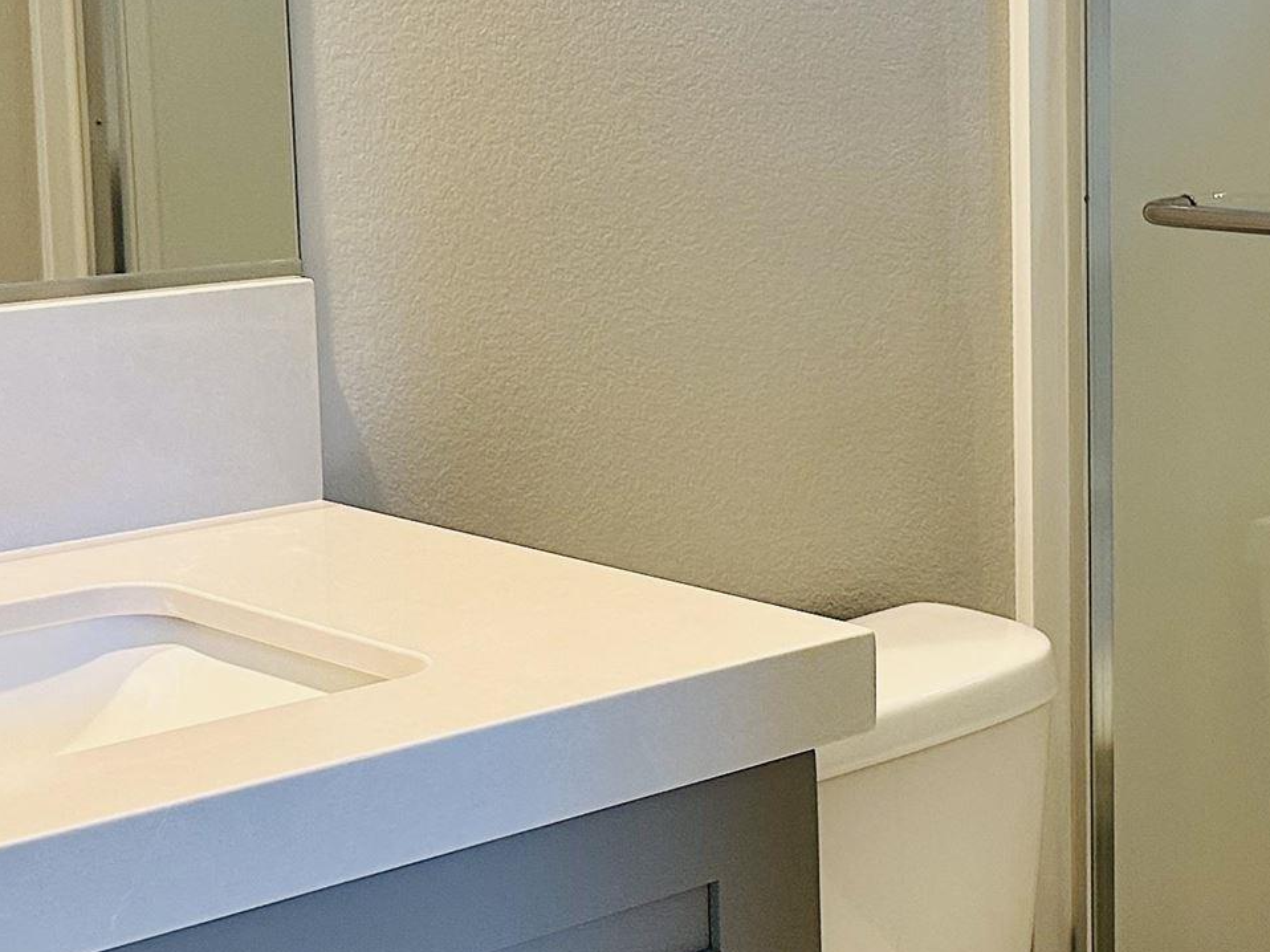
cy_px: 354
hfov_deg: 24.7
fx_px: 2824
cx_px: 1099
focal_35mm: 77
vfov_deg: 19.1
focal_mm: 6.86
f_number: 1.78
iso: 250
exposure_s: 1/105
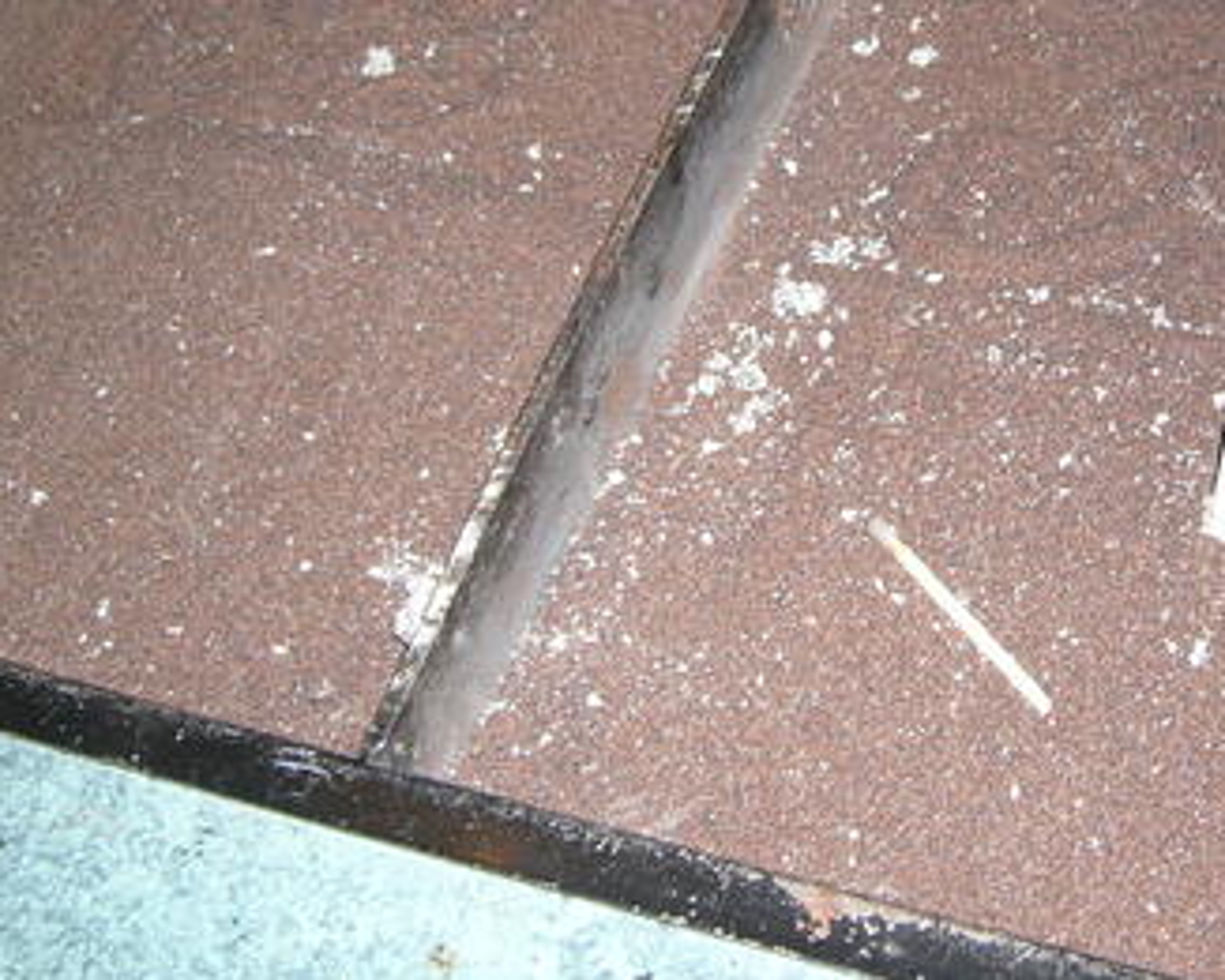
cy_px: 180
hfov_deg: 28.2
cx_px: 774
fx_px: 2430
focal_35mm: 67
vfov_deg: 22.5
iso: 100
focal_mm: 5.8
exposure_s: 1/60
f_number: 2.8
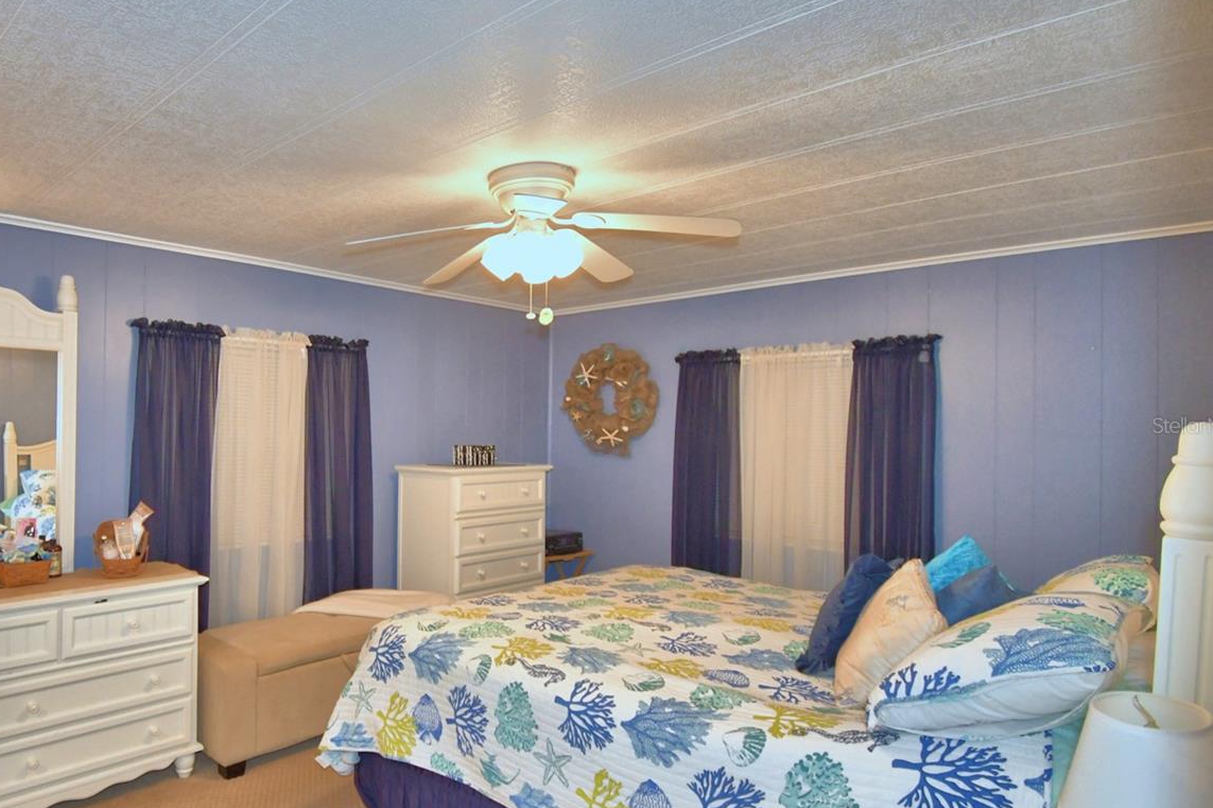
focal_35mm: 21
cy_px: 425
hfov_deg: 78.4
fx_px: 707
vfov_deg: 59.4
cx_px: 398
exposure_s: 1/30
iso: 1000
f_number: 4.5
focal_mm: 10
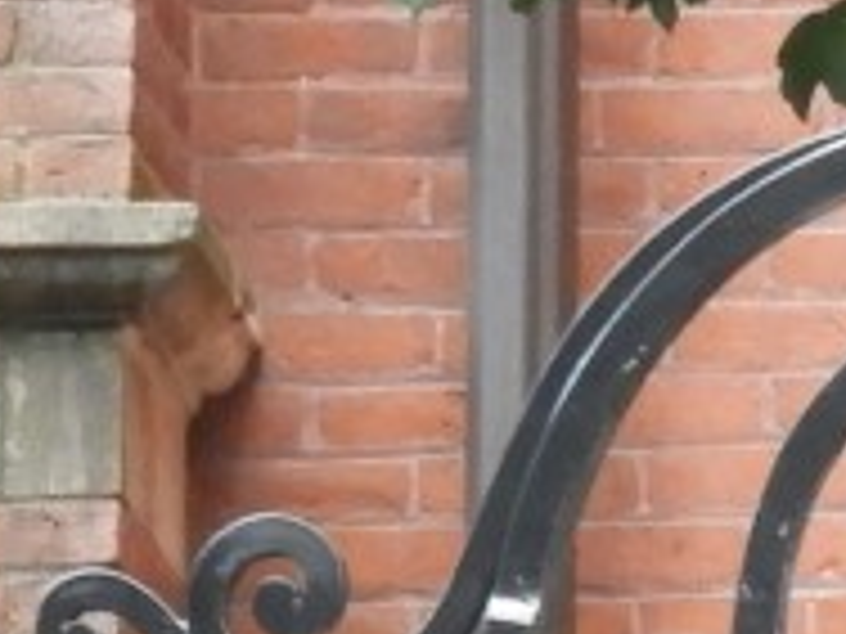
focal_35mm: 2531
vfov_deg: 0.6
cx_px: 2452
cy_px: 513
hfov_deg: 0.8
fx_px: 61857
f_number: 5.5
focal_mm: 59.1
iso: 360
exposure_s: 1/125
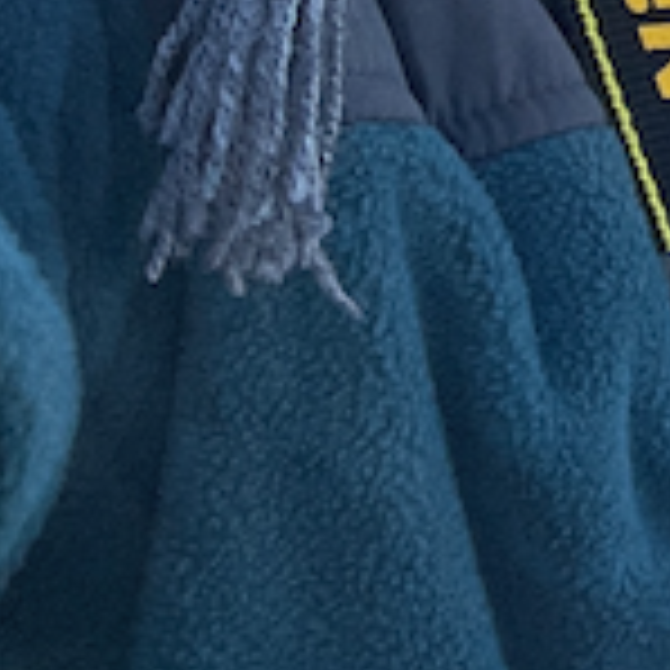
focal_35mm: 136
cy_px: -904
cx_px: 1862
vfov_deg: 11.0
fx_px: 2978
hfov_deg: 10.2
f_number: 2.2
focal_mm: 2.71
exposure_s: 1/525
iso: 25
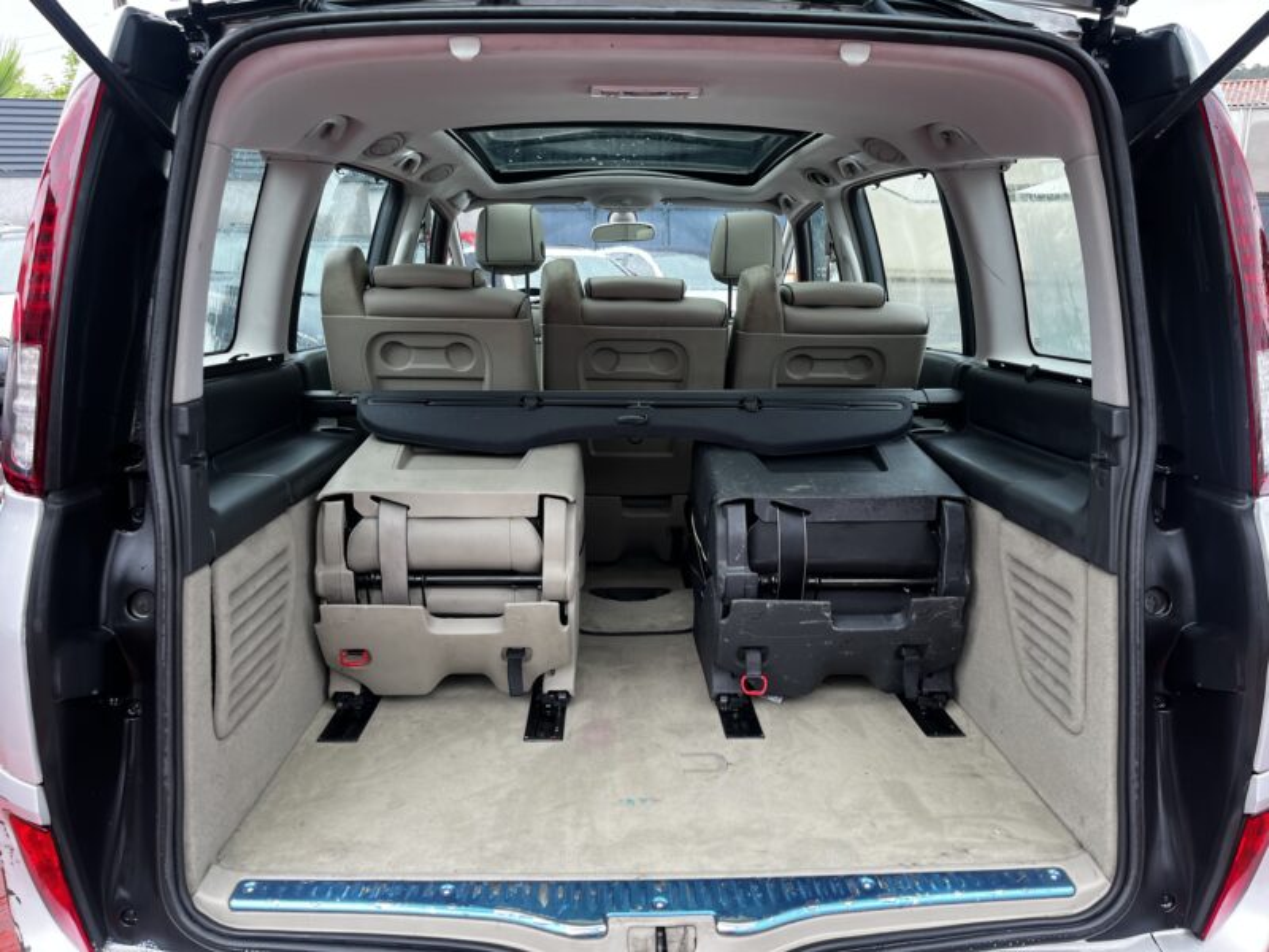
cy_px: 476
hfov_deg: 67.3
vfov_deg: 53.1
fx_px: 953
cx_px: 634
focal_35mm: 26
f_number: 1.6
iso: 50
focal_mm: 5.1
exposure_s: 1/122
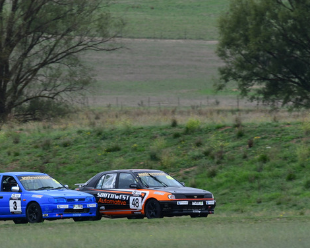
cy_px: 113
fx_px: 7918
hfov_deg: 2.2
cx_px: 129
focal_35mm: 863
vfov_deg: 1.8
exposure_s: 1/640
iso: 500
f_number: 10
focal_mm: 360
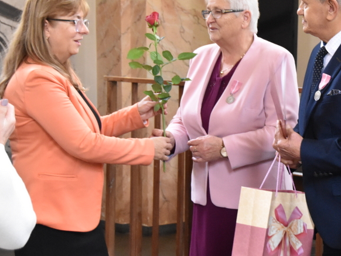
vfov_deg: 12.4
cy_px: 130
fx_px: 1172
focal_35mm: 119
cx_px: 312
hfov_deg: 16.3
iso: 3200
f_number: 4.5
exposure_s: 1/60
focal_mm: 40
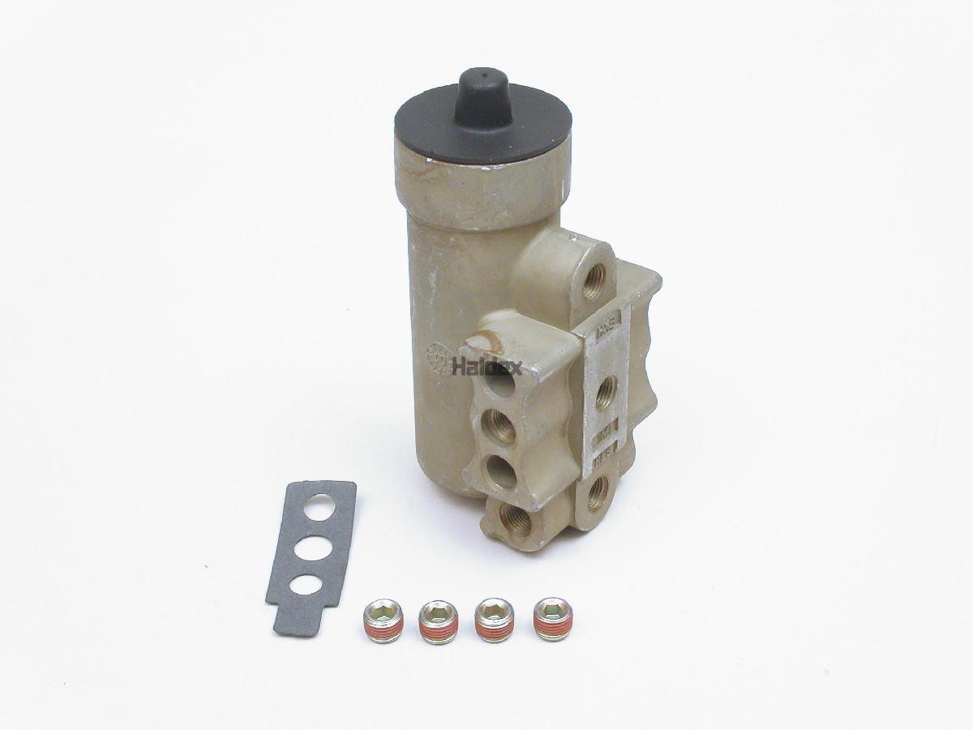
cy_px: 365
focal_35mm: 67
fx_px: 1883
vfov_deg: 21.9
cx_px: 486
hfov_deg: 29.0
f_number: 6.7
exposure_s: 1.5
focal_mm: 13.8
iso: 100
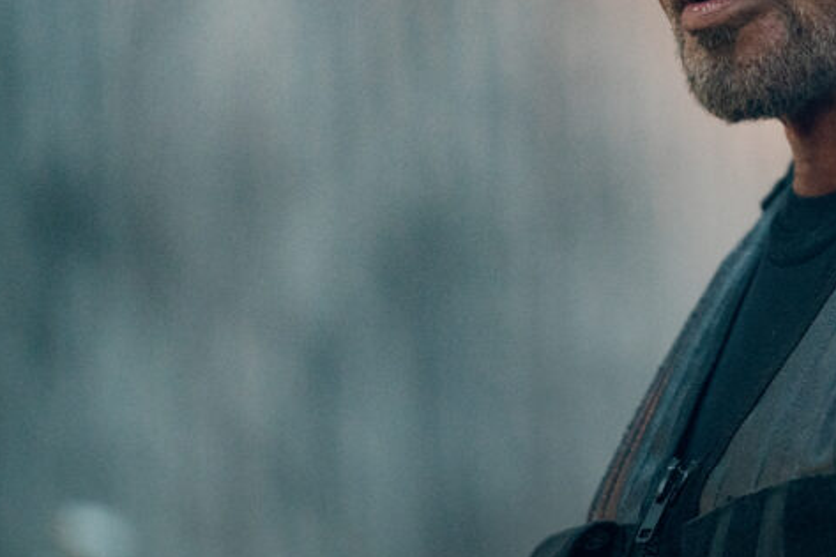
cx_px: 829
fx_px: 9958
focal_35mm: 429
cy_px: 80
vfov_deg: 3.2
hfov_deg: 4.8
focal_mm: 198
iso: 4000
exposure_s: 1/200
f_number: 2.8
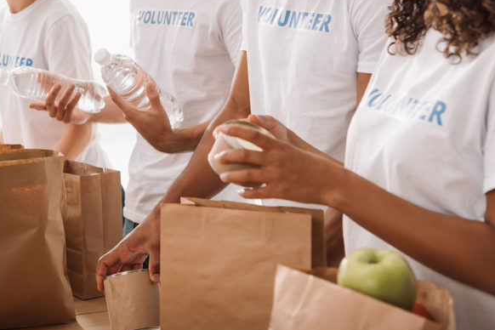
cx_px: 102
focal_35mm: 81
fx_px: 1114
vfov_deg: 16.7
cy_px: 48
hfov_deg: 24.7
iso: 160
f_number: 3.5
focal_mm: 46
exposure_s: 1/200
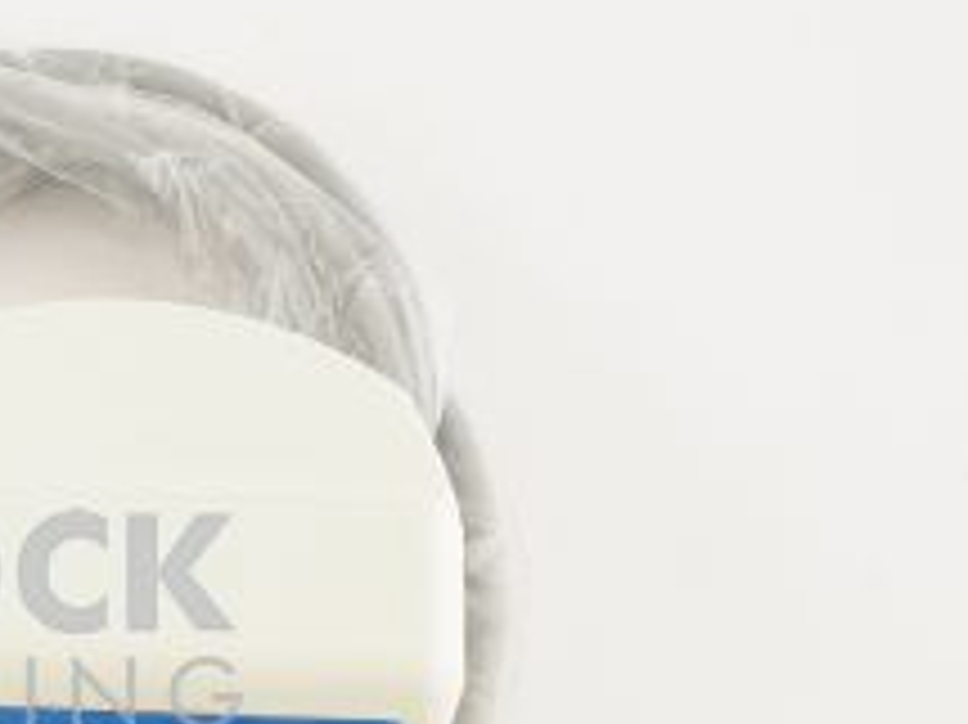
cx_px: -207
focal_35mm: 134
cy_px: 623
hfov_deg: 14.3
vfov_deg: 11.0
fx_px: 3745
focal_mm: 50
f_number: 11
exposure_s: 1/125
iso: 1600
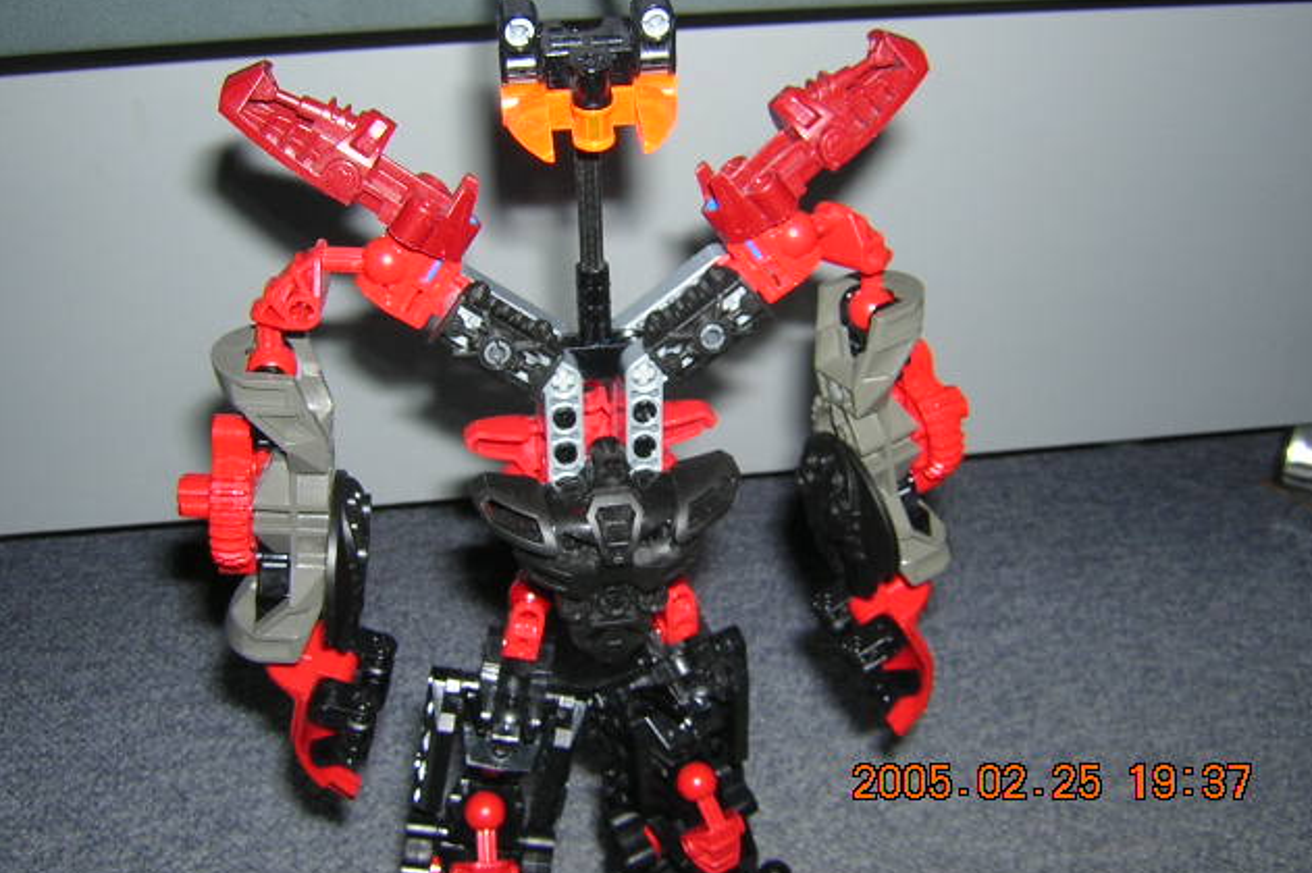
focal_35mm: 38
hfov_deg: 50.7
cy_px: 387
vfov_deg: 35.0
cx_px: 661
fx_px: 1384
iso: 100
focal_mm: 4.7
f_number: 5.2
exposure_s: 1/60.1
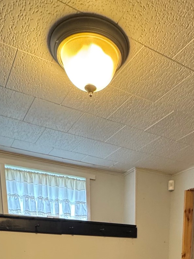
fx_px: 269
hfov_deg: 39.5
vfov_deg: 37.5
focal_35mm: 36
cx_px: 115
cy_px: 317
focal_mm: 2.22
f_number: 2.2
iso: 400
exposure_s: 1/60
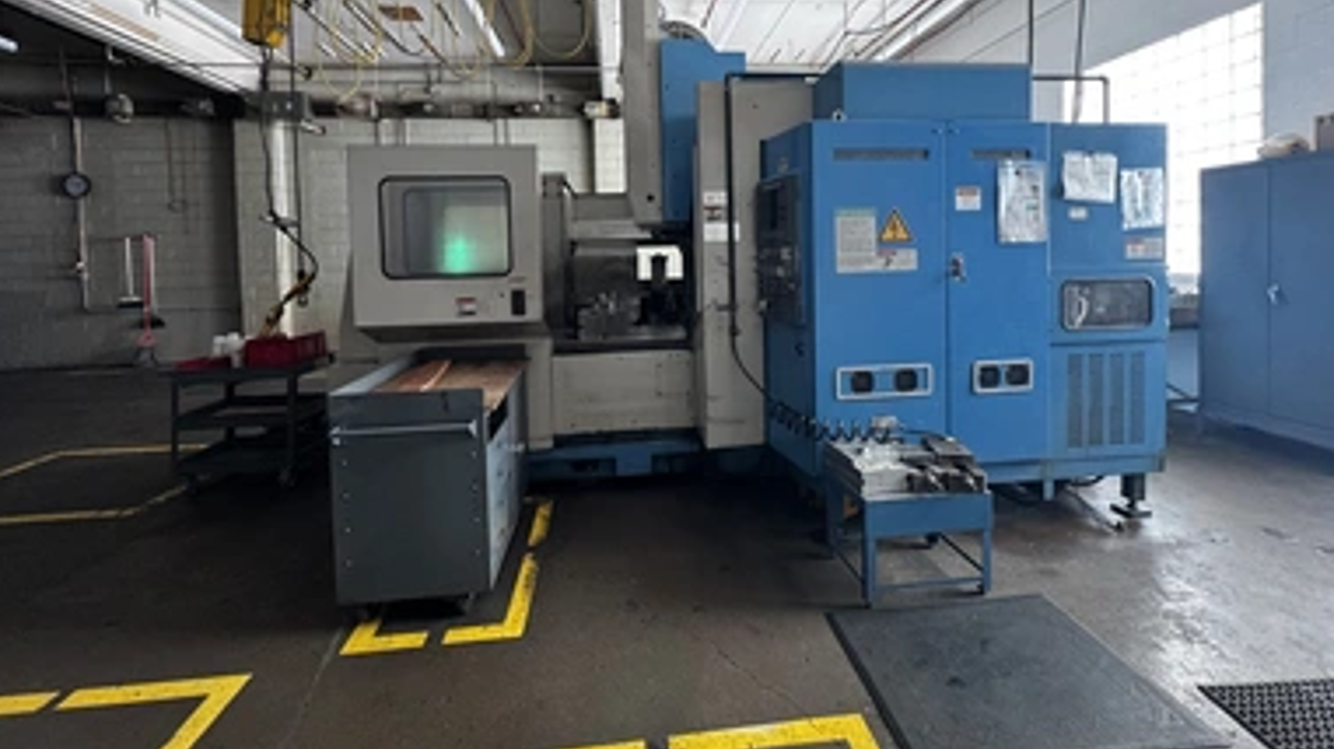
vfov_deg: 65.8
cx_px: 676
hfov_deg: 99.4
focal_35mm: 16
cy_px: 270
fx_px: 566
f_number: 2.2
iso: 500
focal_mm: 2.22
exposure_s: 1/60
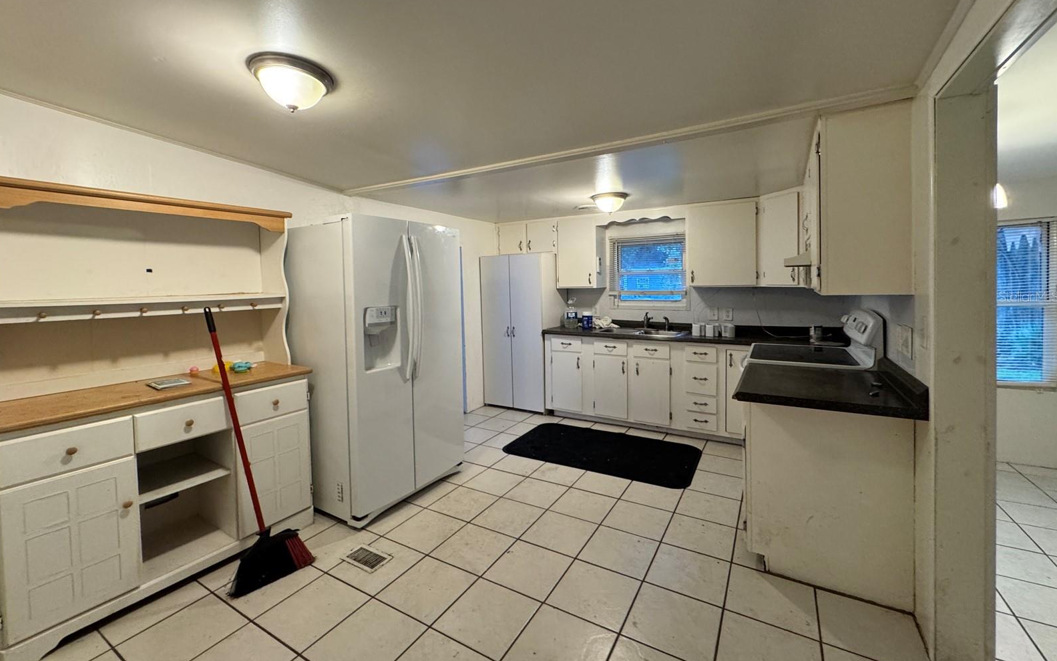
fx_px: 432
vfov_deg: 74.6
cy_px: 296
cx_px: 527
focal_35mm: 15
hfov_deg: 101.5
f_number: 2.2
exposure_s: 1/60
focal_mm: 2.22
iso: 400
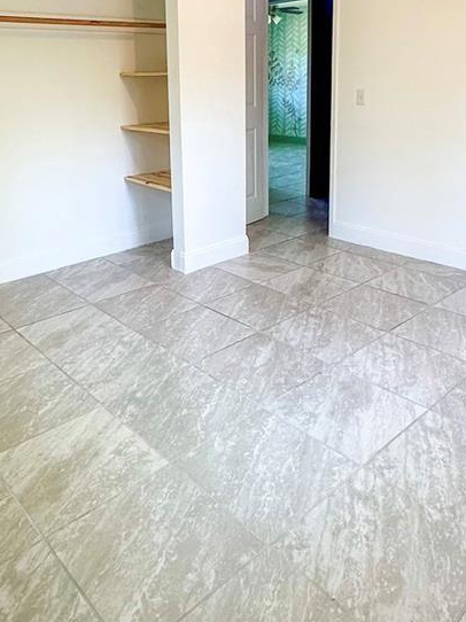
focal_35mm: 31
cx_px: 217
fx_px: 557
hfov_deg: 45.4
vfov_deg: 55.9
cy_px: 165
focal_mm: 2.22
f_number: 2.2
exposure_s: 1/120
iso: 250
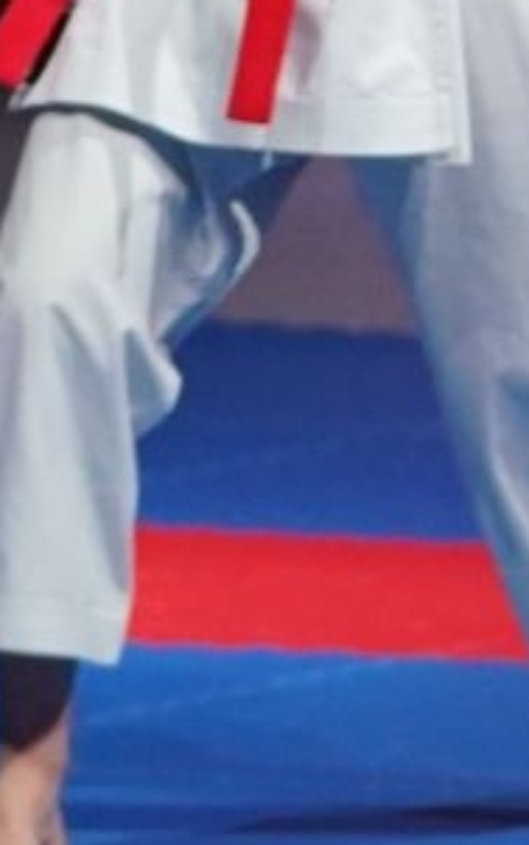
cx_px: 2015
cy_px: 297
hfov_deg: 1.7
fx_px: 17330
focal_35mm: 752
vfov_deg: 2.8
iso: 2500
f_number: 2.8
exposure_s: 1/1000
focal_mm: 83
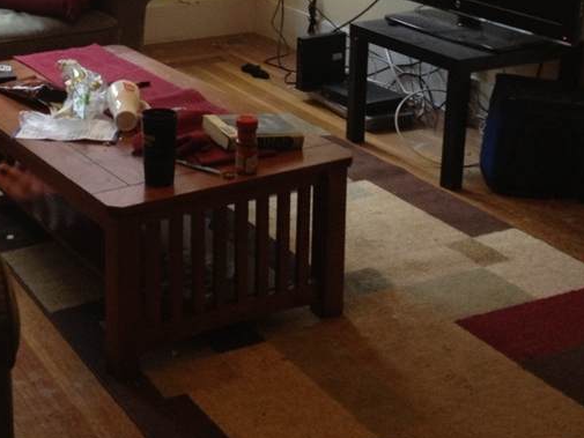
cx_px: 99
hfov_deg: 26.8
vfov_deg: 20.1
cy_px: 8
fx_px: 1198
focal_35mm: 71
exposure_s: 1/20
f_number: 2.4
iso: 160
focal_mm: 4.28
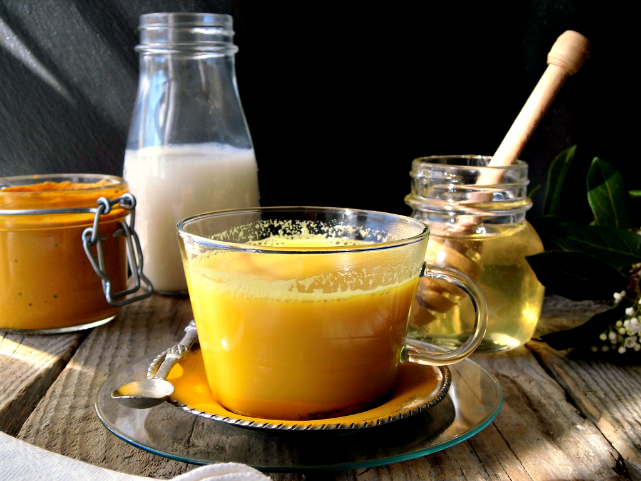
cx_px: 320
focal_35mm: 47
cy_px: 240
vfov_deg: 30.9
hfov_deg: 40.4
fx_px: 870
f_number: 3.4
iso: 100
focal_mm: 8.3
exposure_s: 1/80
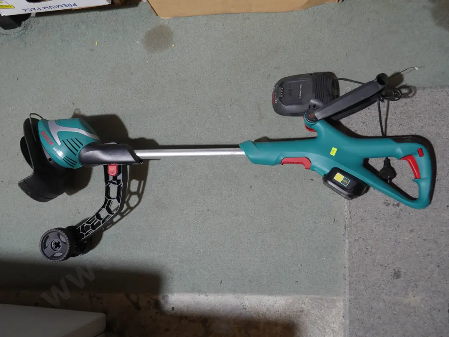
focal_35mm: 36
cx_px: 224
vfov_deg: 39.7
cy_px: 168
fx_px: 467
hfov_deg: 51.3
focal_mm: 18
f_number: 4
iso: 400
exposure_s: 1/60
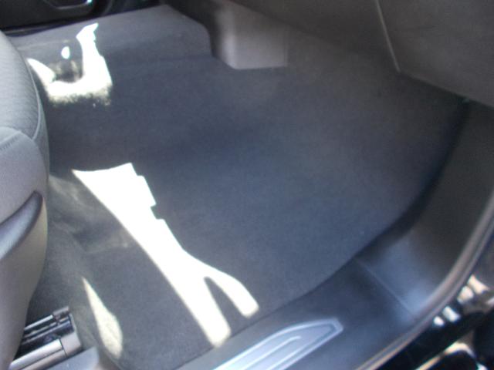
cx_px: 247
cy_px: 185
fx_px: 371
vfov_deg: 53.1
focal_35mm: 26
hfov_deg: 67.3
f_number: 3.2
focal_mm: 4.6
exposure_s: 1/25
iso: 180
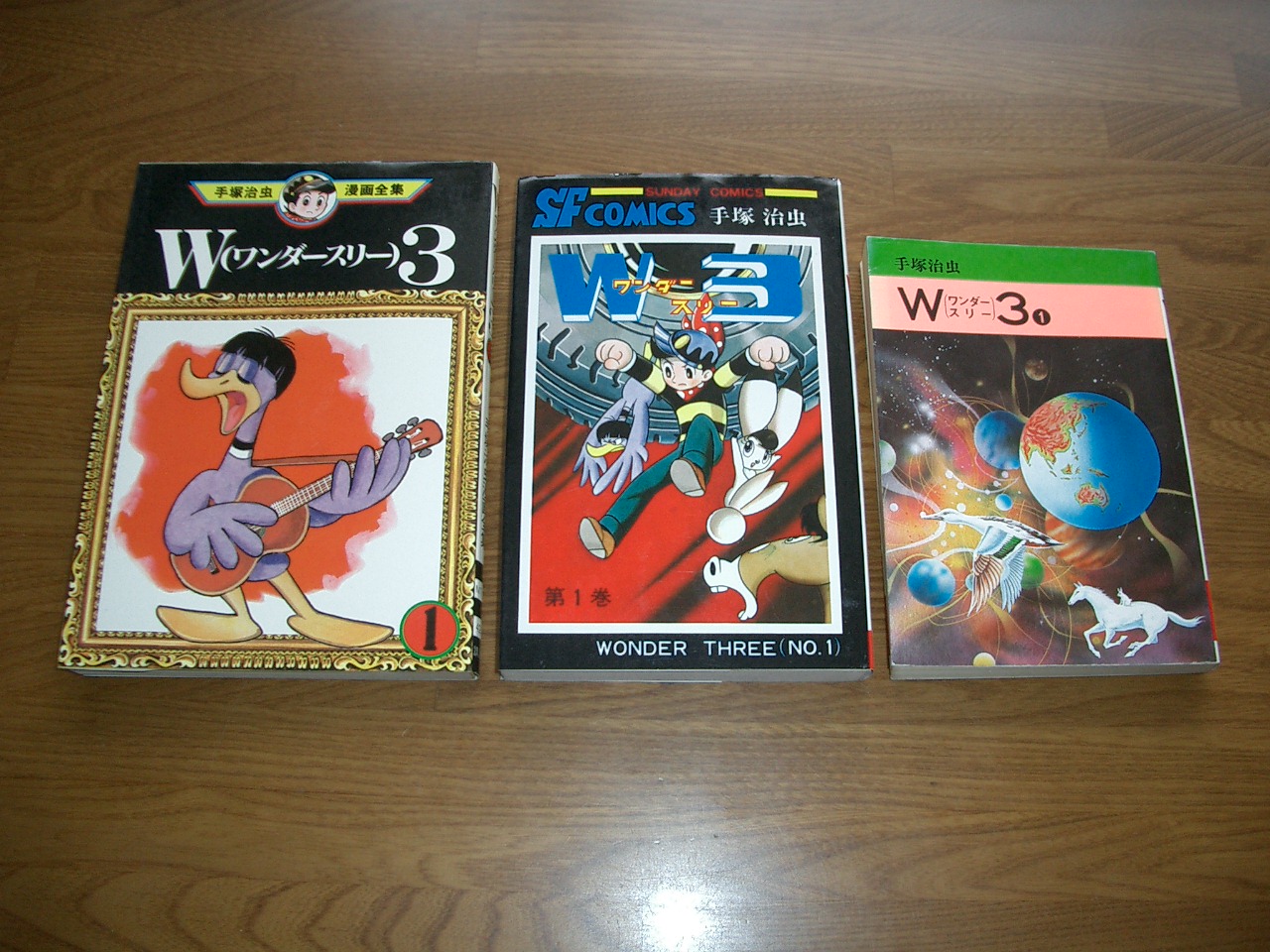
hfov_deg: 52.6
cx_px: 635
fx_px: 1284
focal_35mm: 35
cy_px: 476
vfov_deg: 40.7
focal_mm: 5.8
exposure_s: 1/40
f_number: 2.6
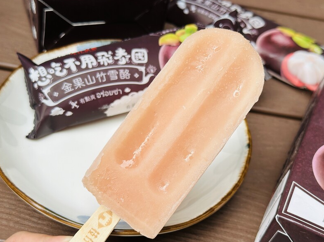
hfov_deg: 36.8
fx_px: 486
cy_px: 127
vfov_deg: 28.0
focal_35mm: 52
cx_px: 174
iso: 64
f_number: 1.78
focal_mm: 6.86
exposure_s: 1/234
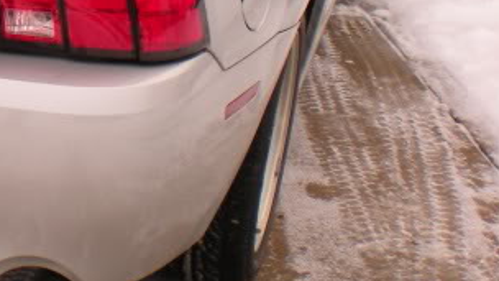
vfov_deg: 11.0
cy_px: 15
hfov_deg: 18.8
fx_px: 1442
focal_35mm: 109
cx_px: -57
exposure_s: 1/212
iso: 64
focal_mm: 6.3
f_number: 4.6
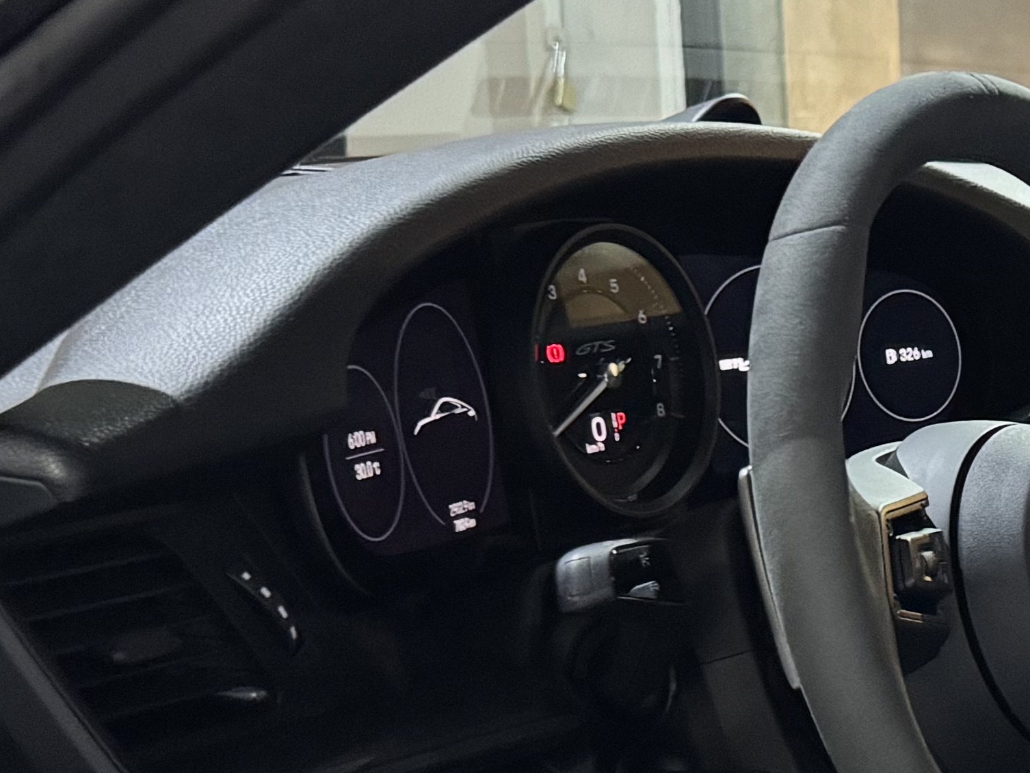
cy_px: 770
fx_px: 2708
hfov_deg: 19.2
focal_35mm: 91
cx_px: 1479
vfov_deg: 15.9
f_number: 1.78
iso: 1000
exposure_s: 1/30
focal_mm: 6.76
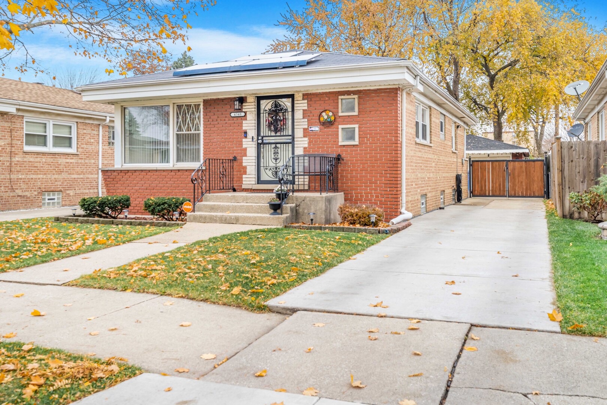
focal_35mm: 35
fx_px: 590
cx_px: 304
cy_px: 202
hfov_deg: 54.4
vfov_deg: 37.9
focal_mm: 35
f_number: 9
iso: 640
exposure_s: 1/50
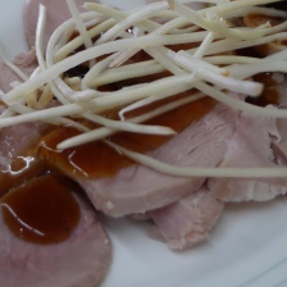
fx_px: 929
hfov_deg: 17.6
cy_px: 104
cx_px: 114
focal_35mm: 99
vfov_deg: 17.5
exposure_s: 1/60
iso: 500
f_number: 5.2
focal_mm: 28
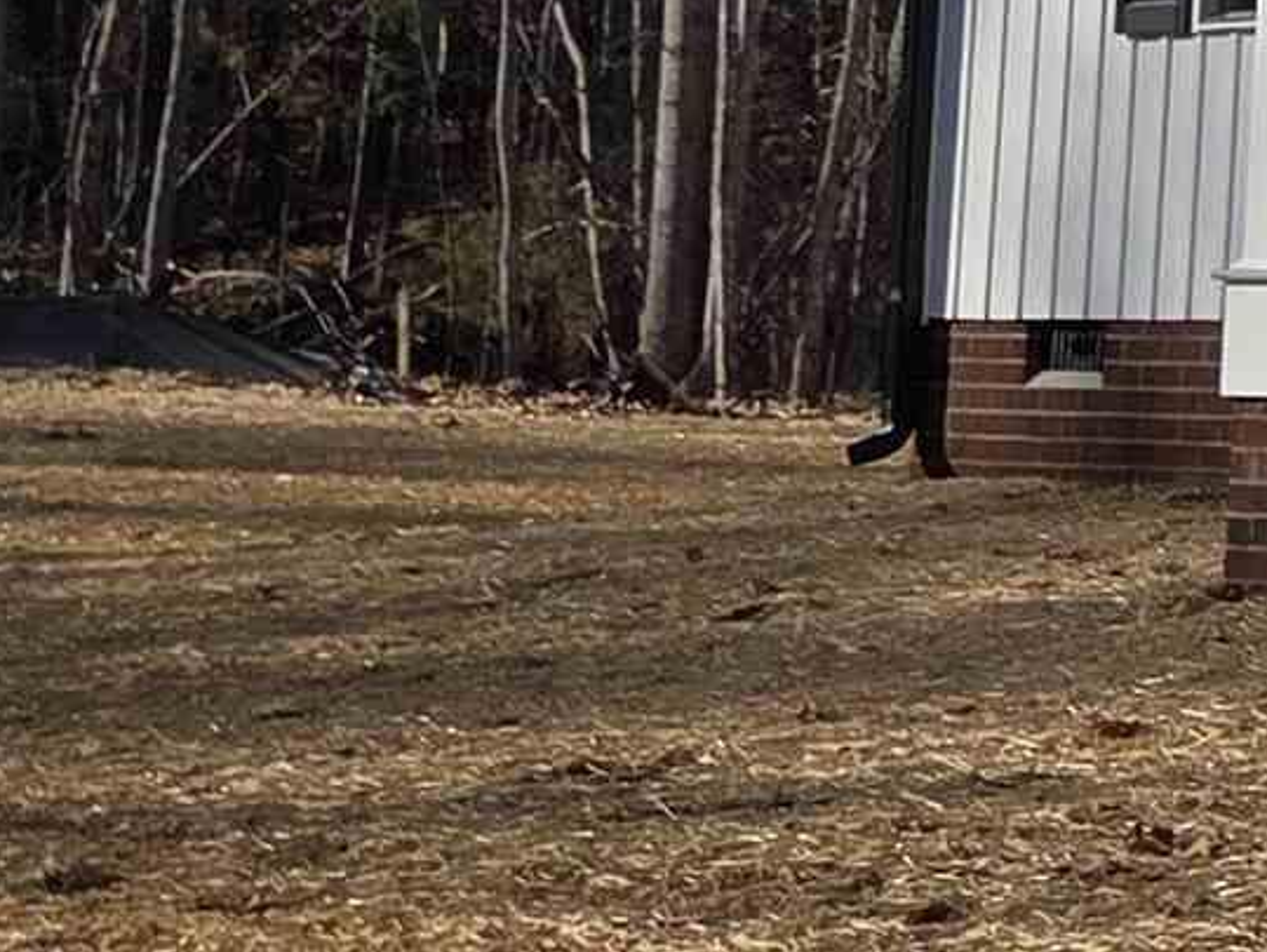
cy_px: -663
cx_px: 3148
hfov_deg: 11.9
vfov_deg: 10.7
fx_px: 4798
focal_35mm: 131
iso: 80
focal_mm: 5.4
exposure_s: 1/5862
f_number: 1.8
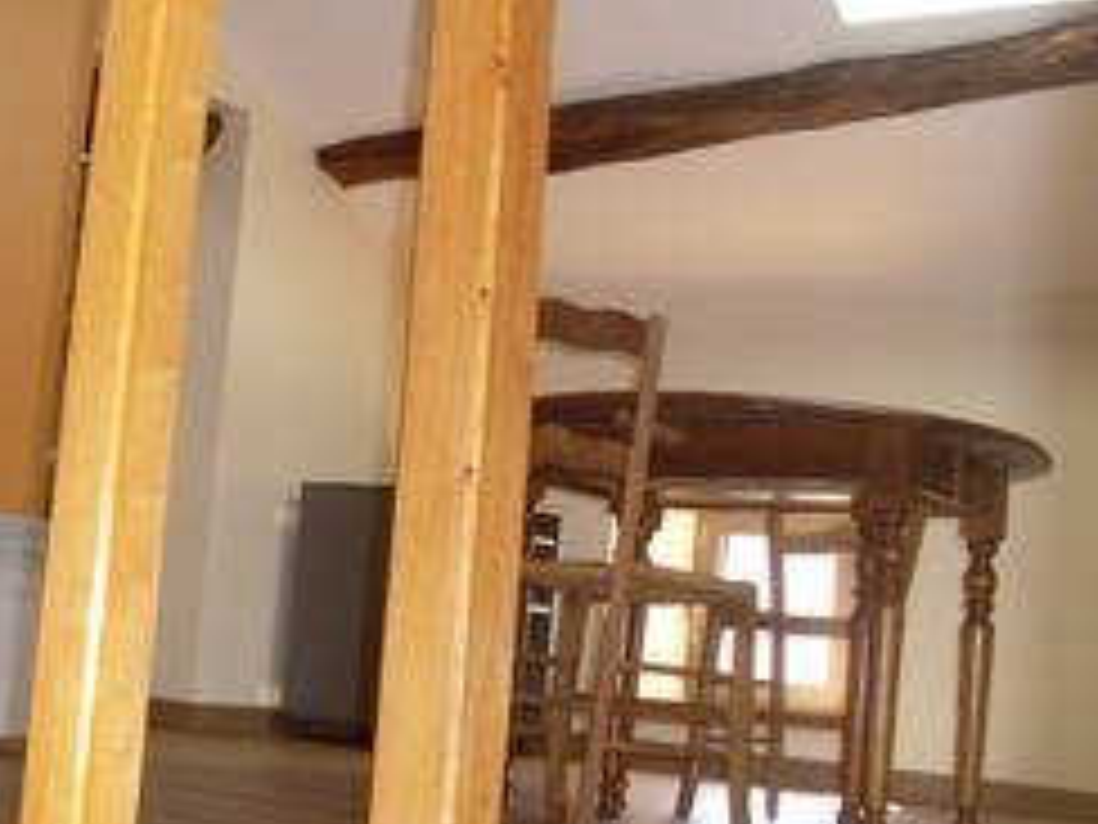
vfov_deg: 26.1
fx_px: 1776
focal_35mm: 56
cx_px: 328
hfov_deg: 33.9
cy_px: 423
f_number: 3
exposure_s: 1/45
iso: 100
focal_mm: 6.3
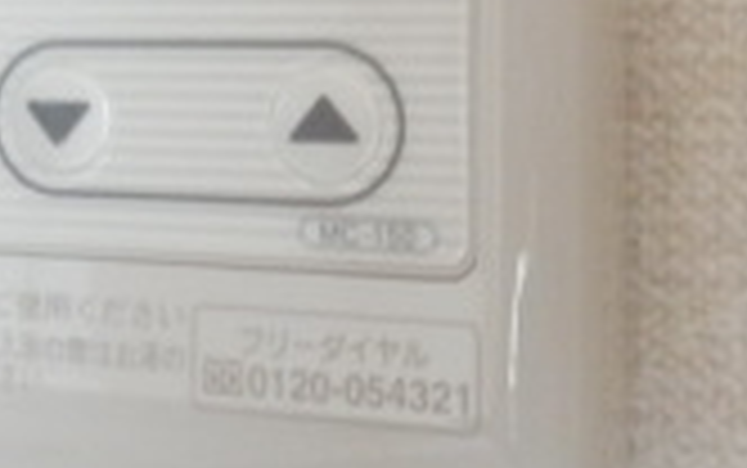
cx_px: 63
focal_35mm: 98
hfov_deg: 20.7
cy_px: -18
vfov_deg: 13.2
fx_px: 1996
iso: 800
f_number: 3
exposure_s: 1/25
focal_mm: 4.2
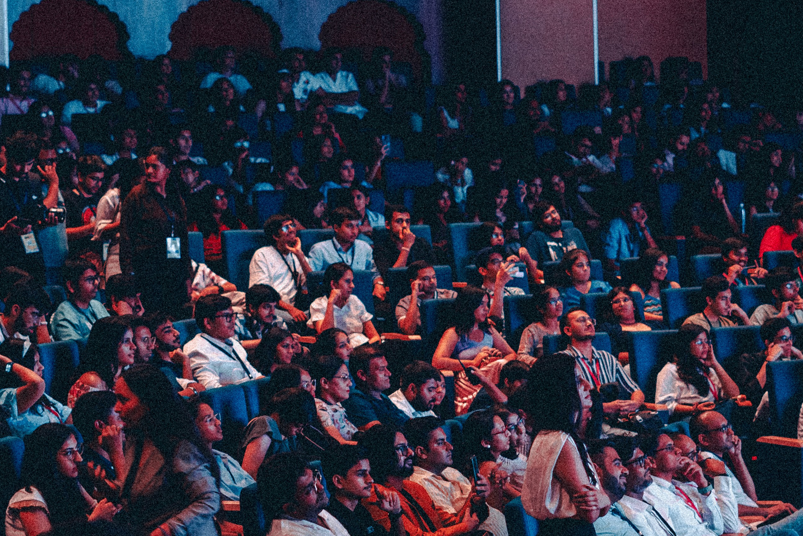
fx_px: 2587
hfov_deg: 17.6
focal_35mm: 116
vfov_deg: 11.8
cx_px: 517
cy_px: 347
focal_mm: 50
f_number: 2.2
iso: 800
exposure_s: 1/100
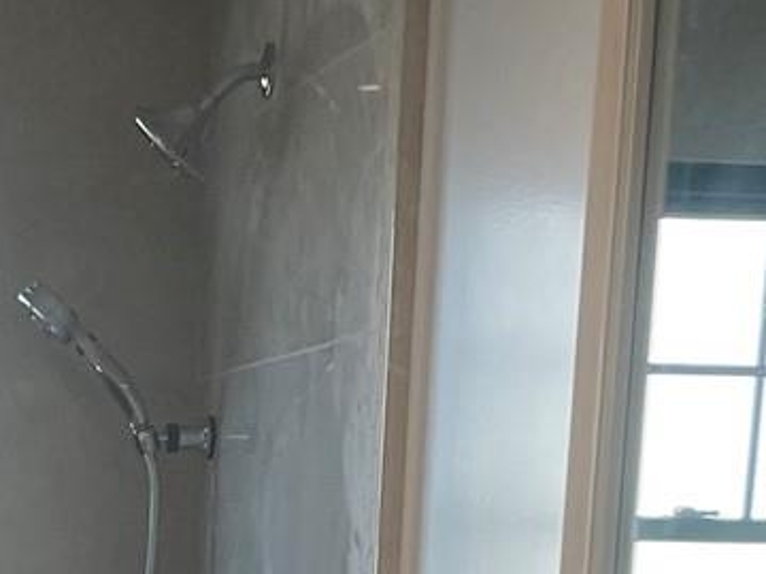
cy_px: 1324
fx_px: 3275
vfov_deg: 9.1
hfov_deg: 13.0
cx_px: -153
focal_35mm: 148
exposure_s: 1/120
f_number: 1.6
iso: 64
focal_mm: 4.2
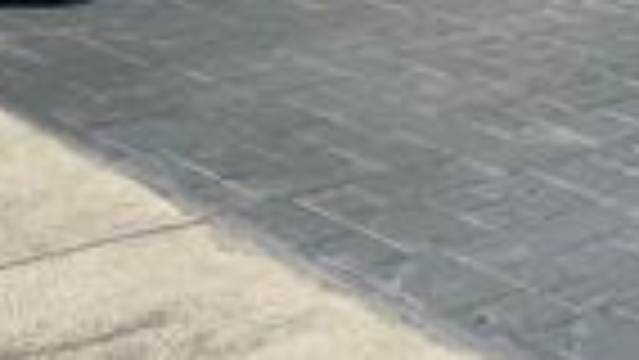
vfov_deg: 11.5
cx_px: 1022
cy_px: -412
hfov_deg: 19.4
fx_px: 1559
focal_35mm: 92
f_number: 1.78
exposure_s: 1/4975
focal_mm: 6.76
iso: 80
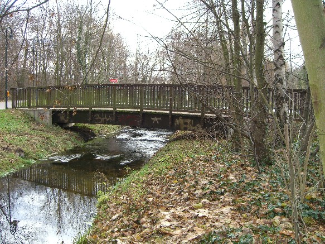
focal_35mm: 38
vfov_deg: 37.7
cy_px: 122
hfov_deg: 49.0
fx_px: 357
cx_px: 162
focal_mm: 7.9
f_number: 2.8
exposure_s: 1/100
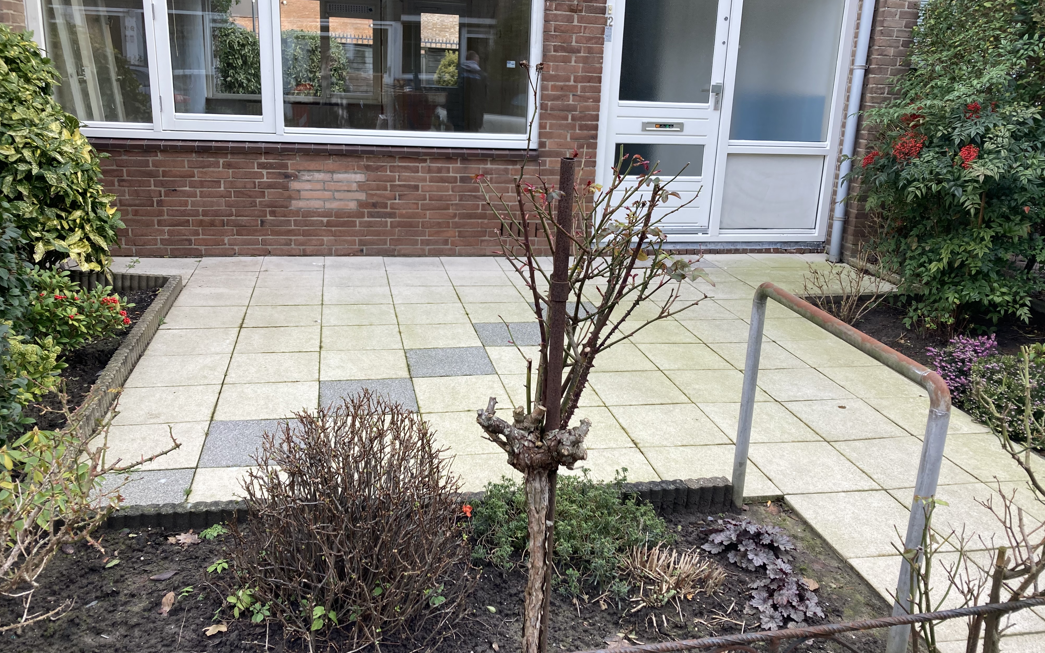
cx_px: 527
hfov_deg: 62.9
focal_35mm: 30
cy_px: 328
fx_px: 854
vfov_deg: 41.8
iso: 20
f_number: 1.8
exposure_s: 1/142
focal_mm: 3.99
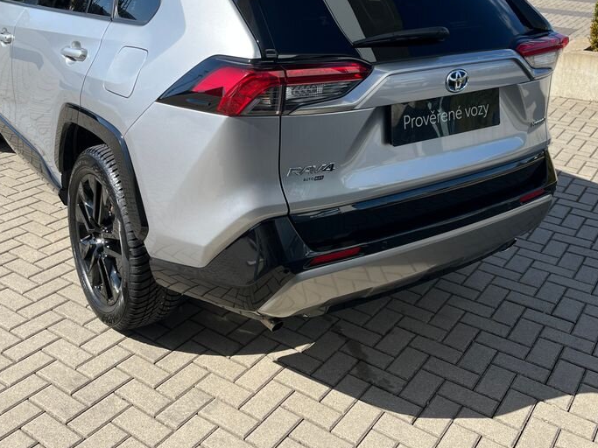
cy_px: 118
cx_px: 268
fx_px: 674
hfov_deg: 47.8
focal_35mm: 39
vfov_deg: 36.1
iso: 50
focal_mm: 5.1
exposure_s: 1/2268
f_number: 1.6
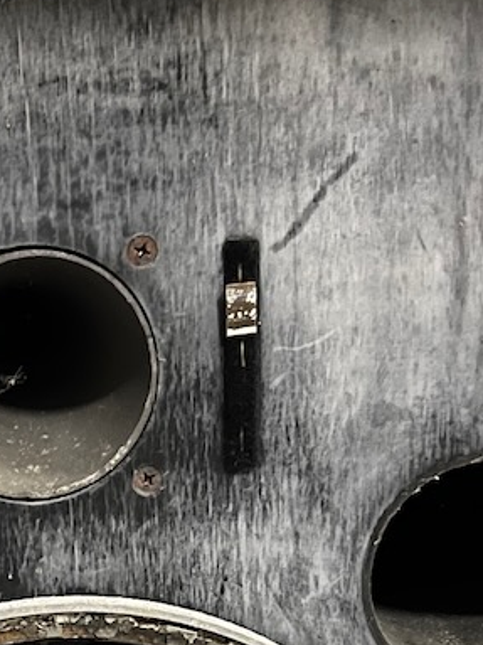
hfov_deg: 16.6
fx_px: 1619
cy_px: 675
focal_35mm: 87
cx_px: 5
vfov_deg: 21.6
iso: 640
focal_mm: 5.7
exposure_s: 1/12
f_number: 1.5
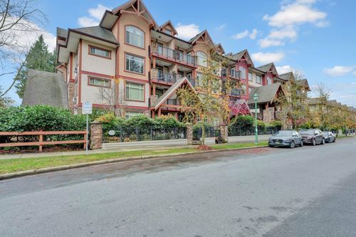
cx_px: 178
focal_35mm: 17
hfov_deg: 93.0
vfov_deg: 70.1
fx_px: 169
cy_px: 118
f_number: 5
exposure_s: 1/100
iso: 400
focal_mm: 17.1
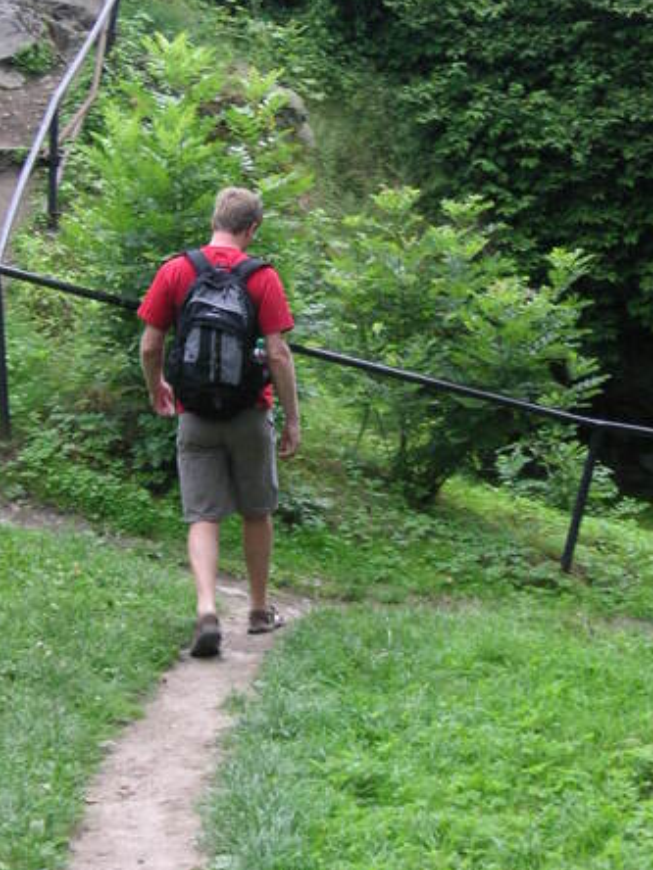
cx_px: 333
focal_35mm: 90
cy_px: 366
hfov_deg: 16.4
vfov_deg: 21.8
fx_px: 2264
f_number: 3.4
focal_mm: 8.4
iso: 50
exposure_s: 1/60
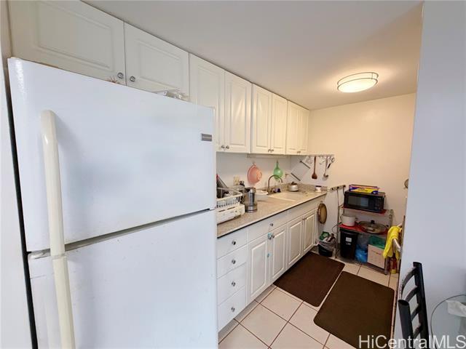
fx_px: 188
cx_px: 233
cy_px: 174
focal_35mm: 14
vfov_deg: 85.7
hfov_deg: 102.1
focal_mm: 2.22
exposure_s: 1/120
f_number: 2.2
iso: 320
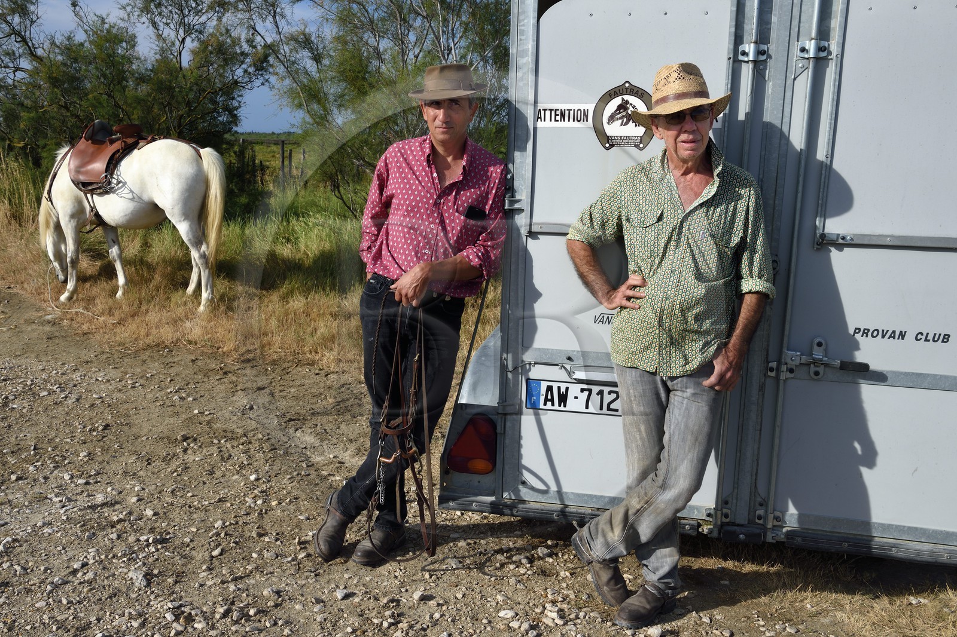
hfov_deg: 55.8
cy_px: 318
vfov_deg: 38.9
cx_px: 478
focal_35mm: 34
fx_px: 904
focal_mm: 34
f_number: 11
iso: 200
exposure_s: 1/250
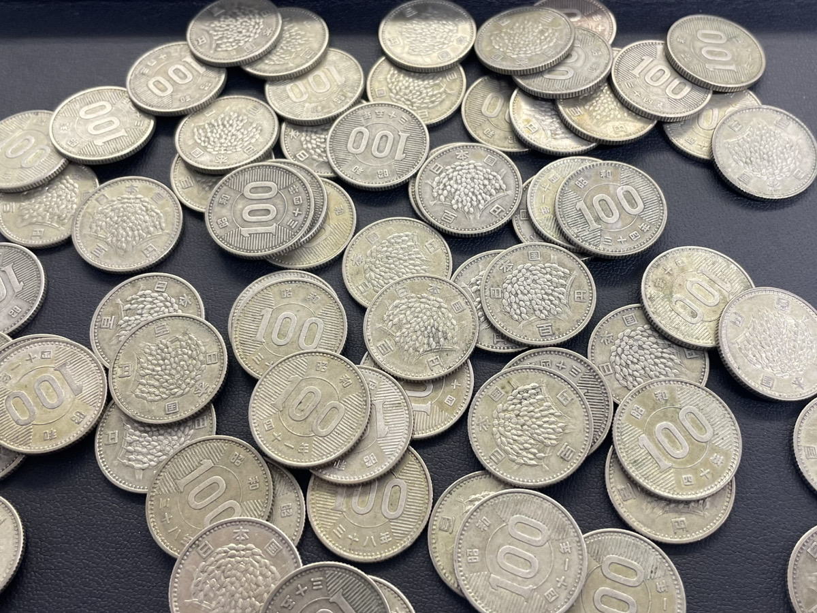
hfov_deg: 67.3
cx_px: 408
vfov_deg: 53.1
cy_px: 306
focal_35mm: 26
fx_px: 614
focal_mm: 4.2
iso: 100
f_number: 1.6
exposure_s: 1/100
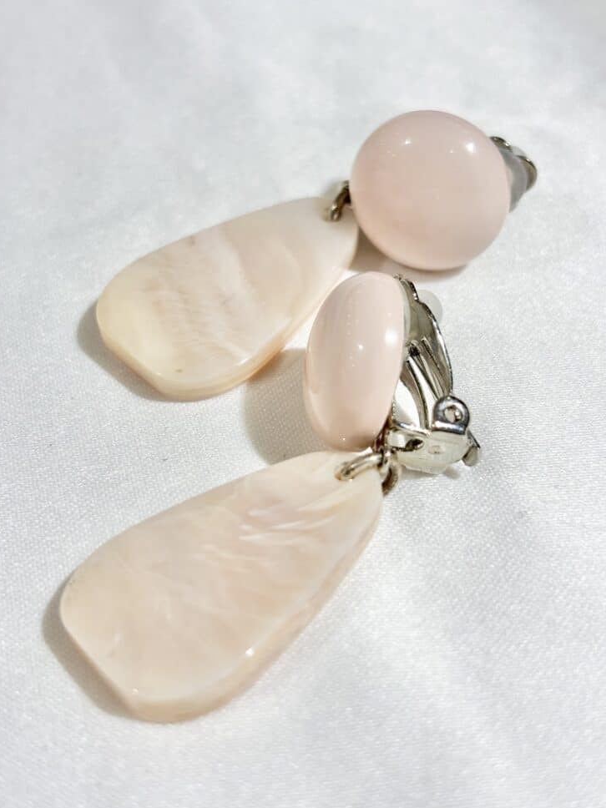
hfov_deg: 26.6
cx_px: 312
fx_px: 1284
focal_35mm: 55
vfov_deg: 34.9
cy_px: 386
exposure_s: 1/235
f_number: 1.6
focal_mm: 5.96
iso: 32
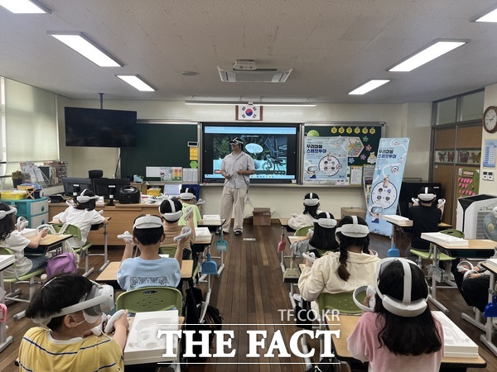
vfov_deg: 53.1
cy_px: 186
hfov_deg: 67.3
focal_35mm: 26
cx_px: 248
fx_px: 373
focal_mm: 5.1
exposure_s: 1/120
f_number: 1.6
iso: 80
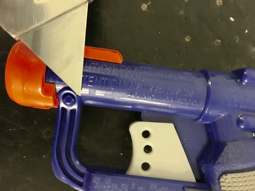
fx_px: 214
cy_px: 96
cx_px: 128
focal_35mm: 29
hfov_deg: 61.7
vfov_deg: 48.2
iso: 640
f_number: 2.2
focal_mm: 4.15
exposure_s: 1/15
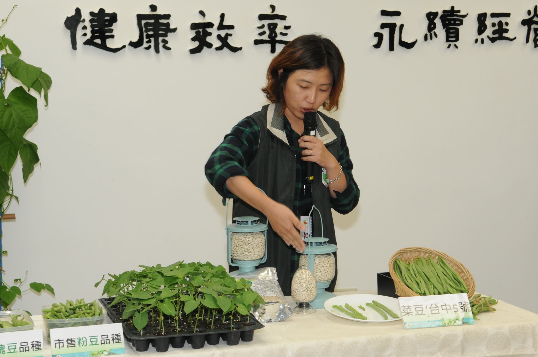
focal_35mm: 68
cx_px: 269
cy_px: 178
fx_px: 1008
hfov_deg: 29.9
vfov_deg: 20.1
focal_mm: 45
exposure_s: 1/60
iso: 800
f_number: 5.6
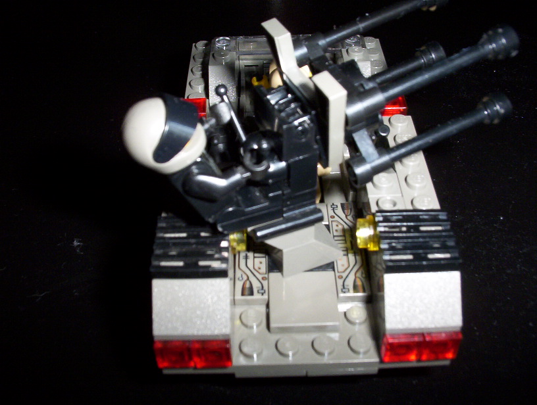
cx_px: 268
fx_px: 606
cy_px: 202
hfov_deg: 47.8
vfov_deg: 37.0
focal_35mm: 39
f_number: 4.5
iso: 140
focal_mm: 6
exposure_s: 1/30
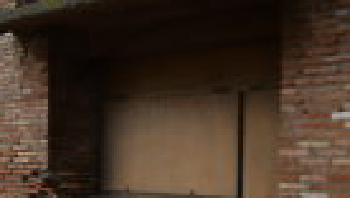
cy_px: 148
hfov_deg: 28.3
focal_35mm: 73
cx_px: 68
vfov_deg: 16.5
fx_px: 678
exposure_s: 1/500
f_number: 3.5
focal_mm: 16
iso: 100
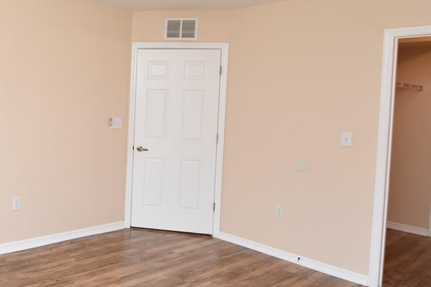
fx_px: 395
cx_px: 30
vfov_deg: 39.9
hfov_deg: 49.7
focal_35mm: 33
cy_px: 124
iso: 320
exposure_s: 1/60
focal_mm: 10
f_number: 4
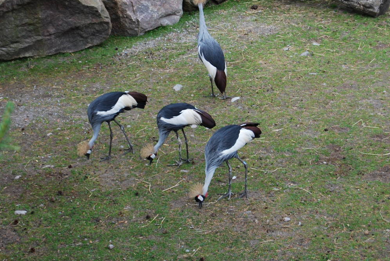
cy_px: 98
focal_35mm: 133
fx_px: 1440
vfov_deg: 10.3
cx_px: 175
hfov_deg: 15.4
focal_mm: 55
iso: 200
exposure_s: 1/125
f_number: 5.6
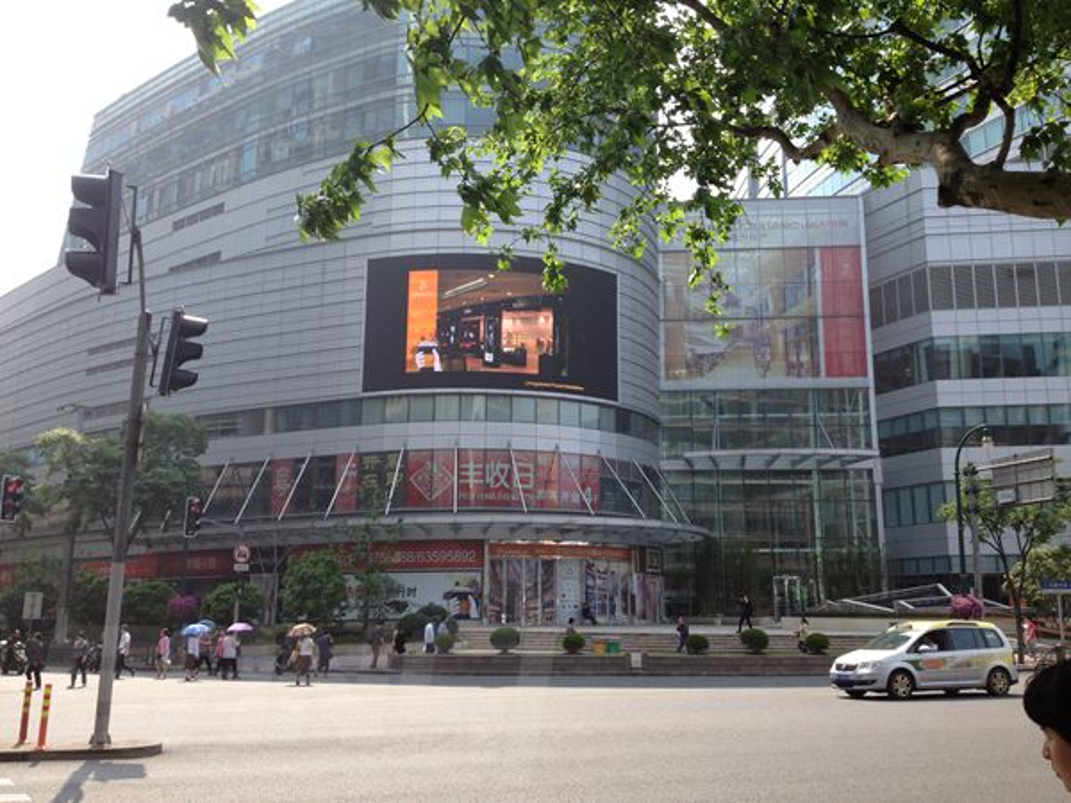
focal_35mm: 35
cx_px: 536
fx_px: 1083
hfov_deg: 52.6
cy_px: 402
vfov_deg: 40.7
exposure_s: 1/531
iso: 64
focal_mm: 4.28
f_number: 2.4
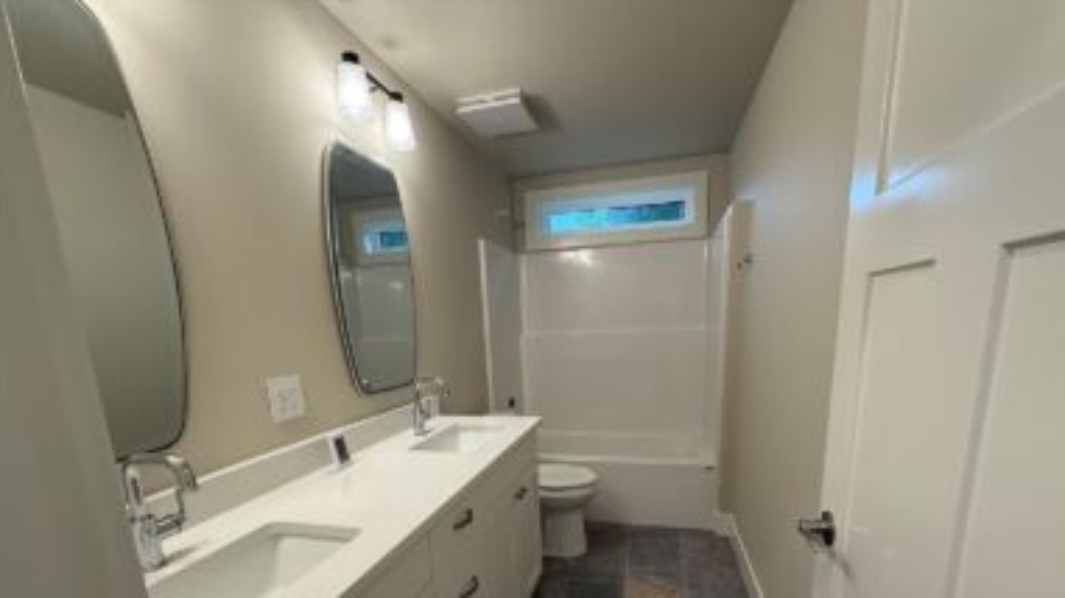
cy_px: 414
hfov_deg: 99.4
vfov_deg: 64.7
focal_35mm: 16
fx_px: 452
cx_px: 542
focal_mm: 2.22
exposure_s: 1/120
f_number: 2.2
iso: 250
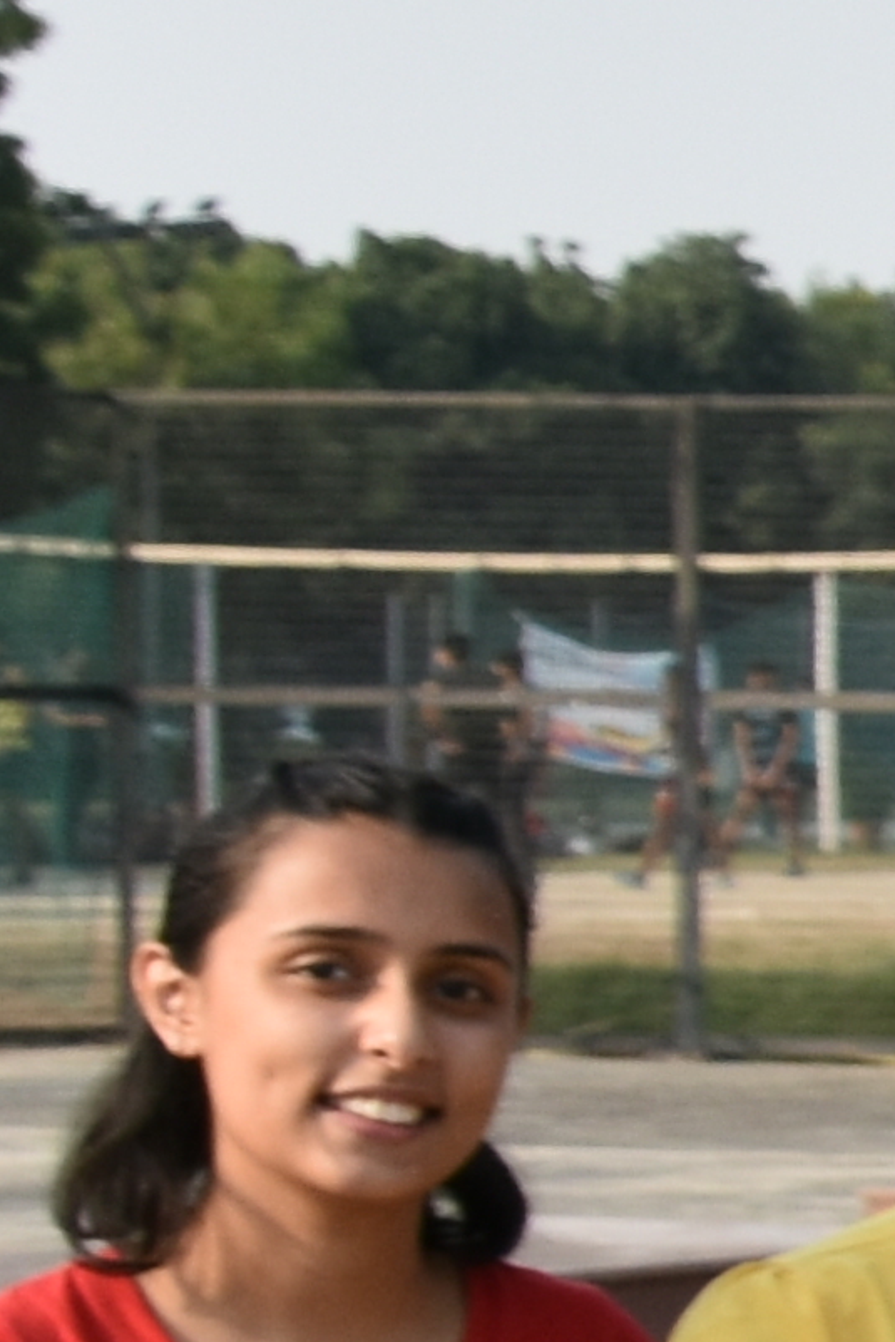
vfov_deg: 10.1
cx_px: 4544
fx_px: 7529
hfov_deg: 5.3
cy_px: 1394
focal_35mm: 202
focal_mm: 18
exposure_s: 1/500
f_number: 8
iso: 280
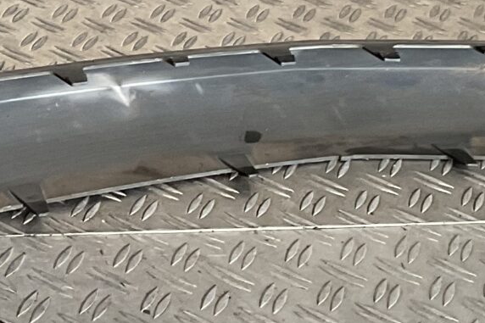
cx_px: -217
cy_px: 22
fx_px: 1818
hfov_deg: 14.3
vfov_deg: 10.1
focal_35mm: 135
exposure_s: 1/100
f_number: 1.8
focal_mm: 3
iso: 50
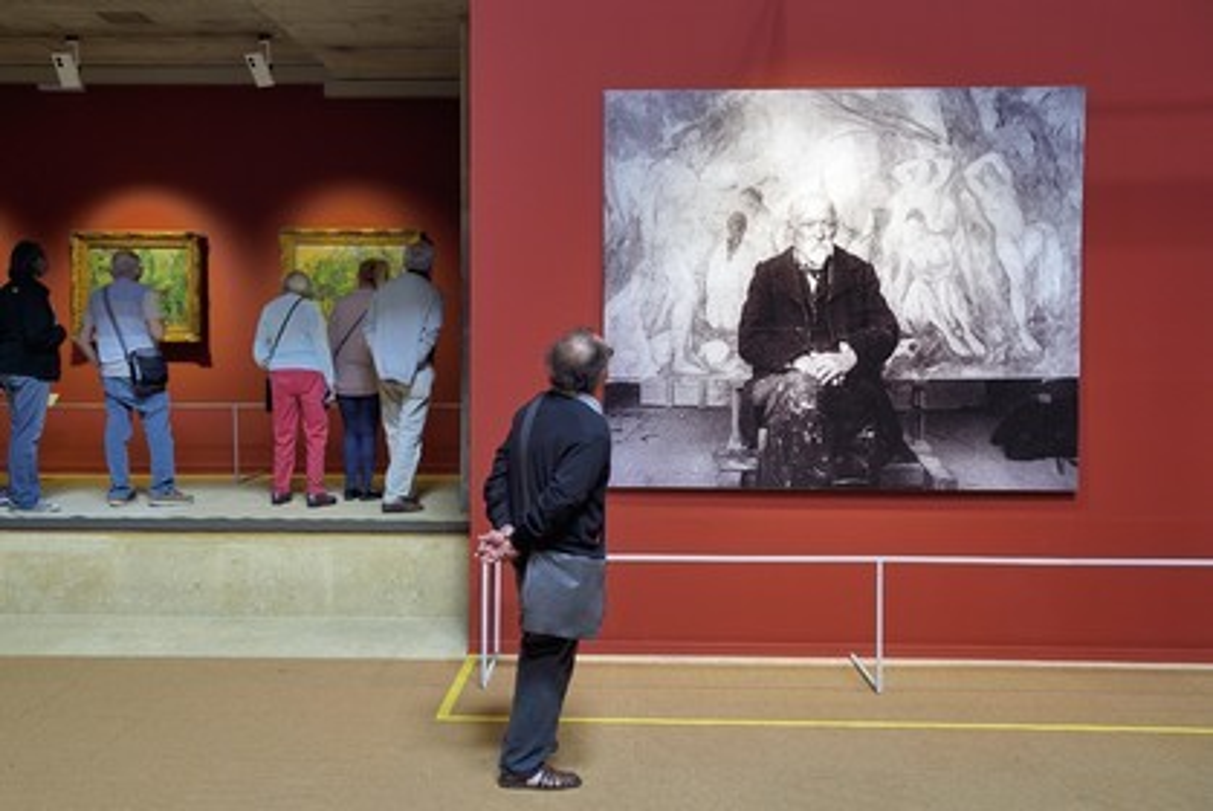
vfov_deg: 36.9
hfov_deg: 53.1
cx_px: 606
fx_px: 1214
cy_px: 406
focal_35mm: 36
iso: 800
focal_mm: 36
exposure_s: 1/25
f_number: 7.1
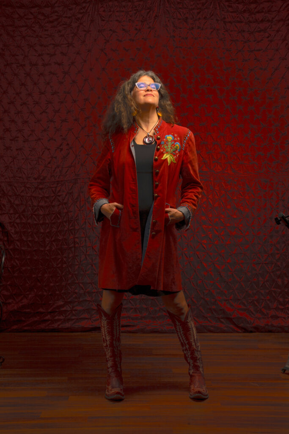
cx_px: 144
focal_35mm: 70
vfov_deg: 28.8
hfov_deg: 19.5
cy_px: 217
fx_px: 843
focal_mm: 70
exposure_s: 1/160
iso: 200
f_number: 16
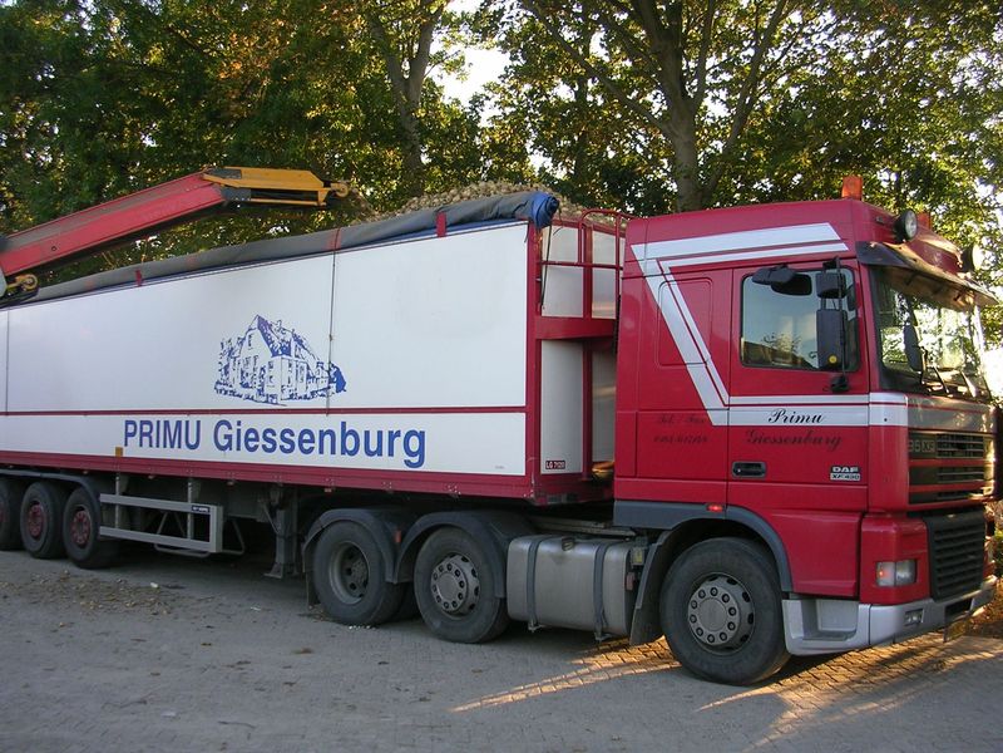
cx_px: 502
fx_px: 1101
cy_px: 376
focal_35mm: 38
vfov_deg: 37.7
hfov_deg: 49.0
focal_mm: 5.8
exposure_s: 1/92.2
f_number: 2.8
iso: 50
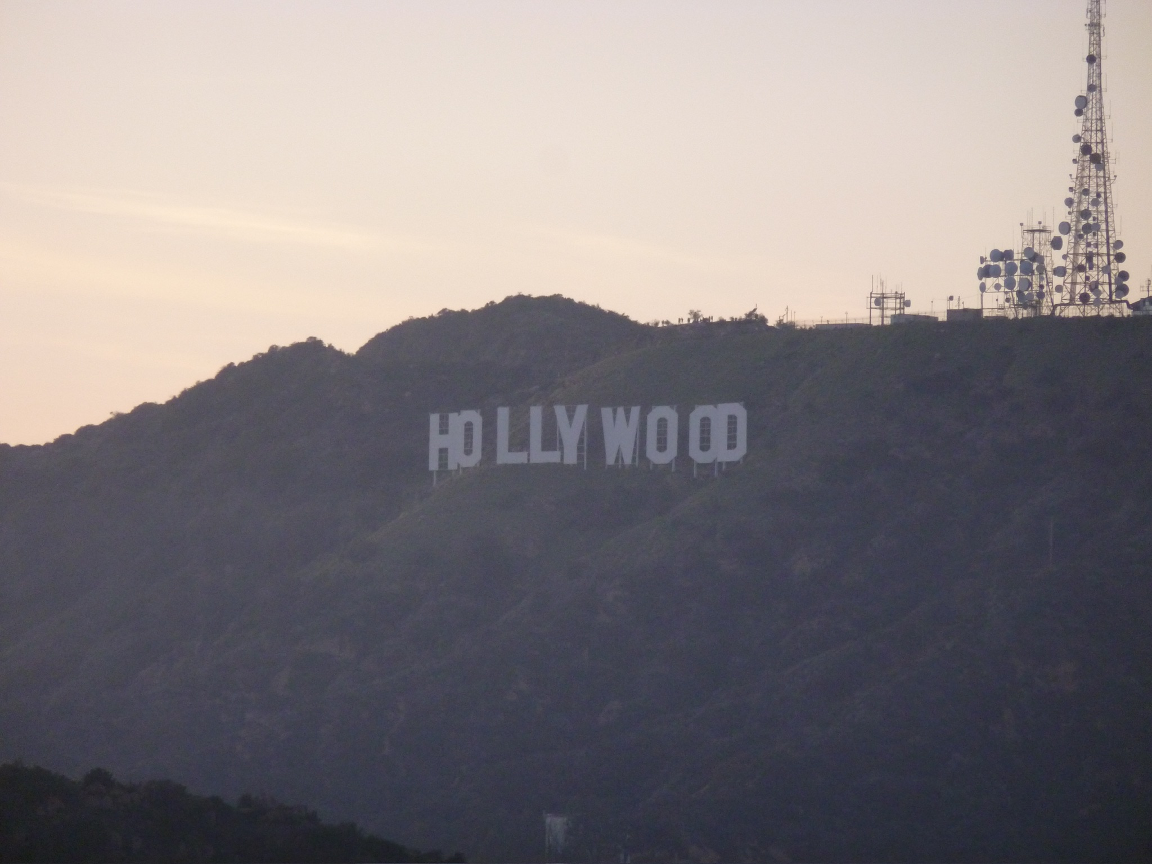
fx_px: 10882
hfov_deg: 6.1
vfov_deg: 4.5
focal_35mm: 327
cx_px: 576
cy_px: 432
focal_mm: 58.6
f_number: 5.8
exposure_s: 1/100
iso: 400
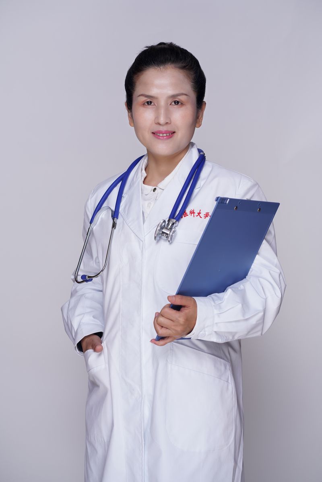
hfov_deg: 16.1
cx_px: 161
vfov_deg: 23.9
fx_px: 1140
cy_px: 241
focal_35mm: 85
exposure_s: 1/160
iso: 100
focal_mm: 85
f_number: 5.6
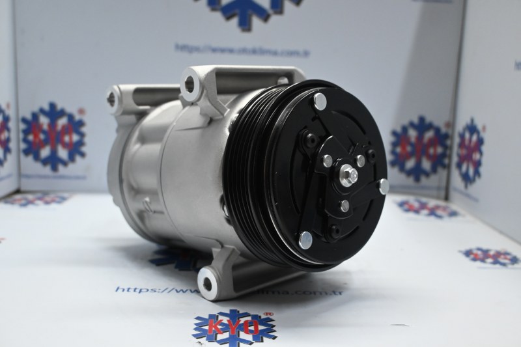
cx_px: 260
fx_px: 543
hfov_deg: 51.3
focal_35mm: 38
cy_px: 174
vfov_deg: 35.5
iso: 1400
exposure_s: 1/125
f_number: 4.2
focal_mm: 25
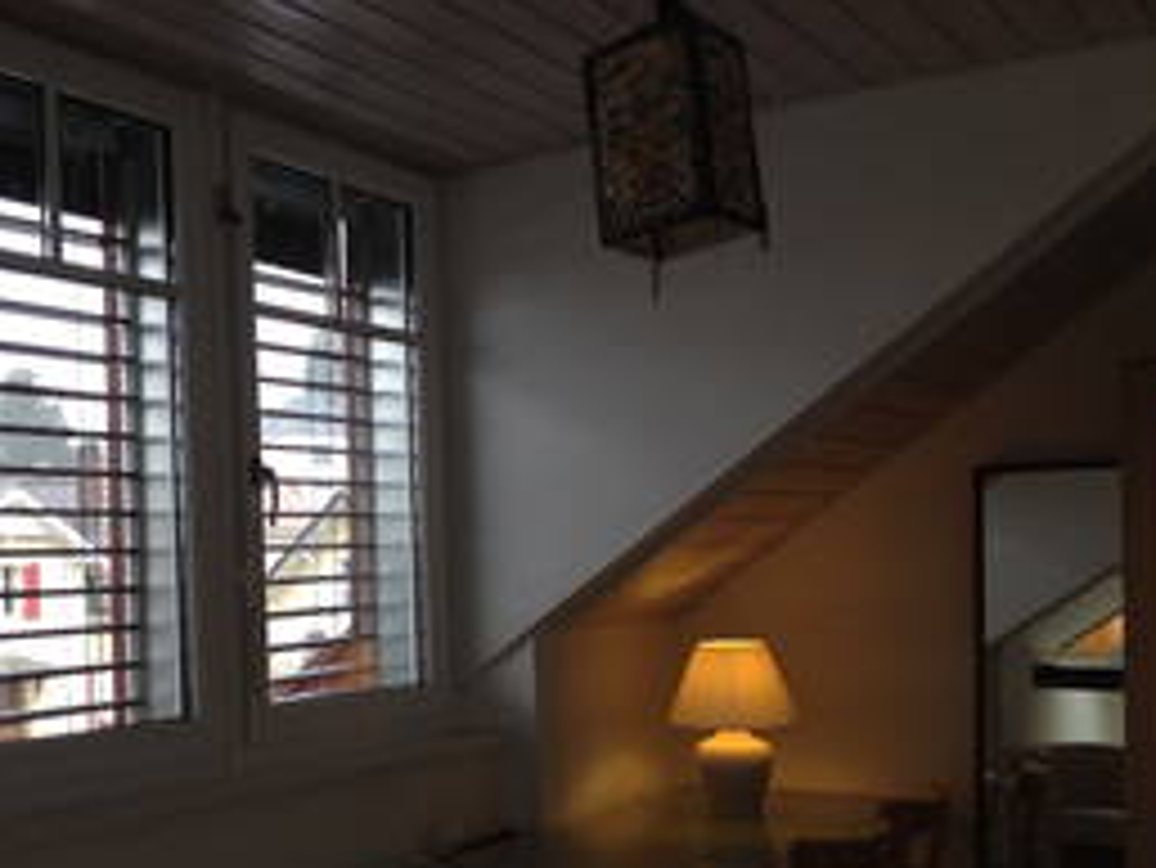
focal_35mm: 49
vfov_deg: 29.4
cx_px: 373
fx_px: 1637
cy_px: 594
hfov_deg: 38.4
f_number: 2.4
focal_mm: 4.28
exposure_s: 1/40
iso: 64
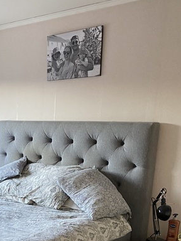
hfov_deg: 26.7
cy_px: 228
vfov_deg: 34.3
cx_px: 6
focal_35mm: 52
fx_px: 363
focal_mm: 4.25
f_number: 1.8
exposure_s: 1/60
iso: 320
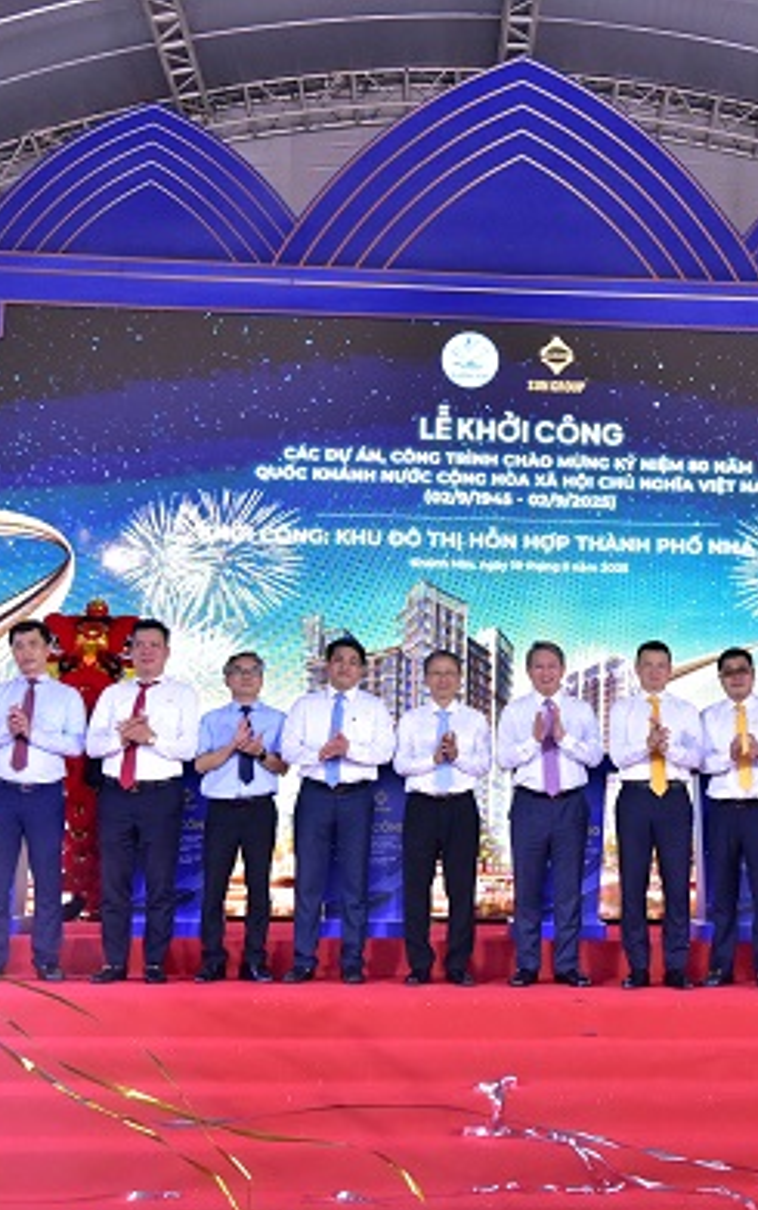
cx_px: 535
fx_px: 1650
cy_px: 616
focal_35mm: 50
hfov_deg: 25.7
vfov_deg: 40.3
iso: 3200
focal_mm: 32
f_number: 9
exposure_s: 1/500
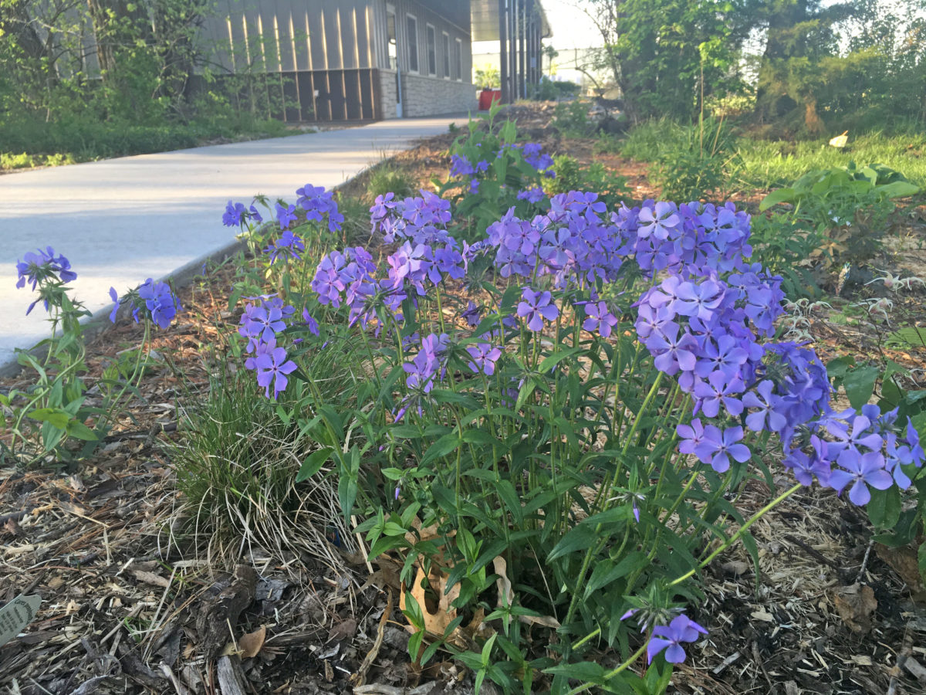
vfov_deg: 48.2
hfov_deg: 61.7
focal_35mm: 29
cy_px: 348
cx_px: 463
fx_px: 776
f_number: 2.2
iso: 32
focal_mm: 4.15
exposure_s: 1/120
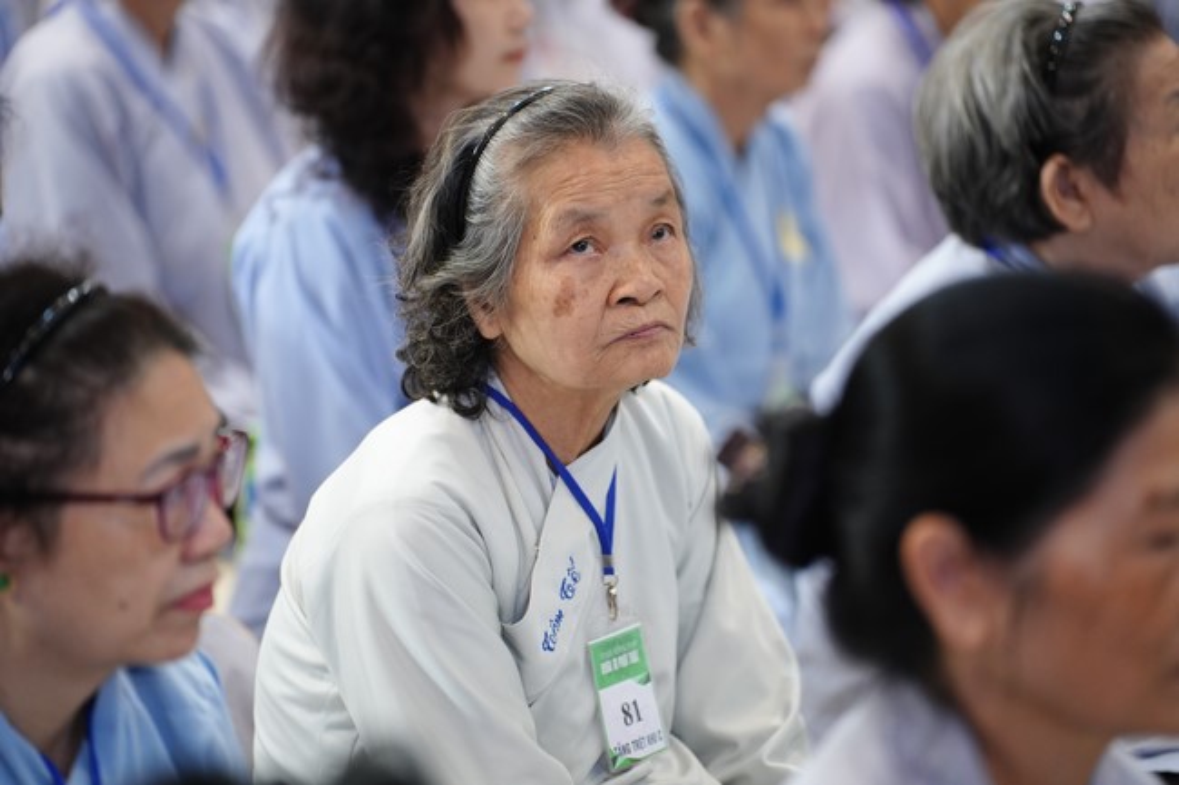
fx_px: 4911
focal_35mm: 150
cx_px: 590
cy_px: 392
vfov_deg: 9.1
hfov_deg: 13.7
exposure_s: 1/100
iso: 2000
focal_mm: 150
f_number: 2.8
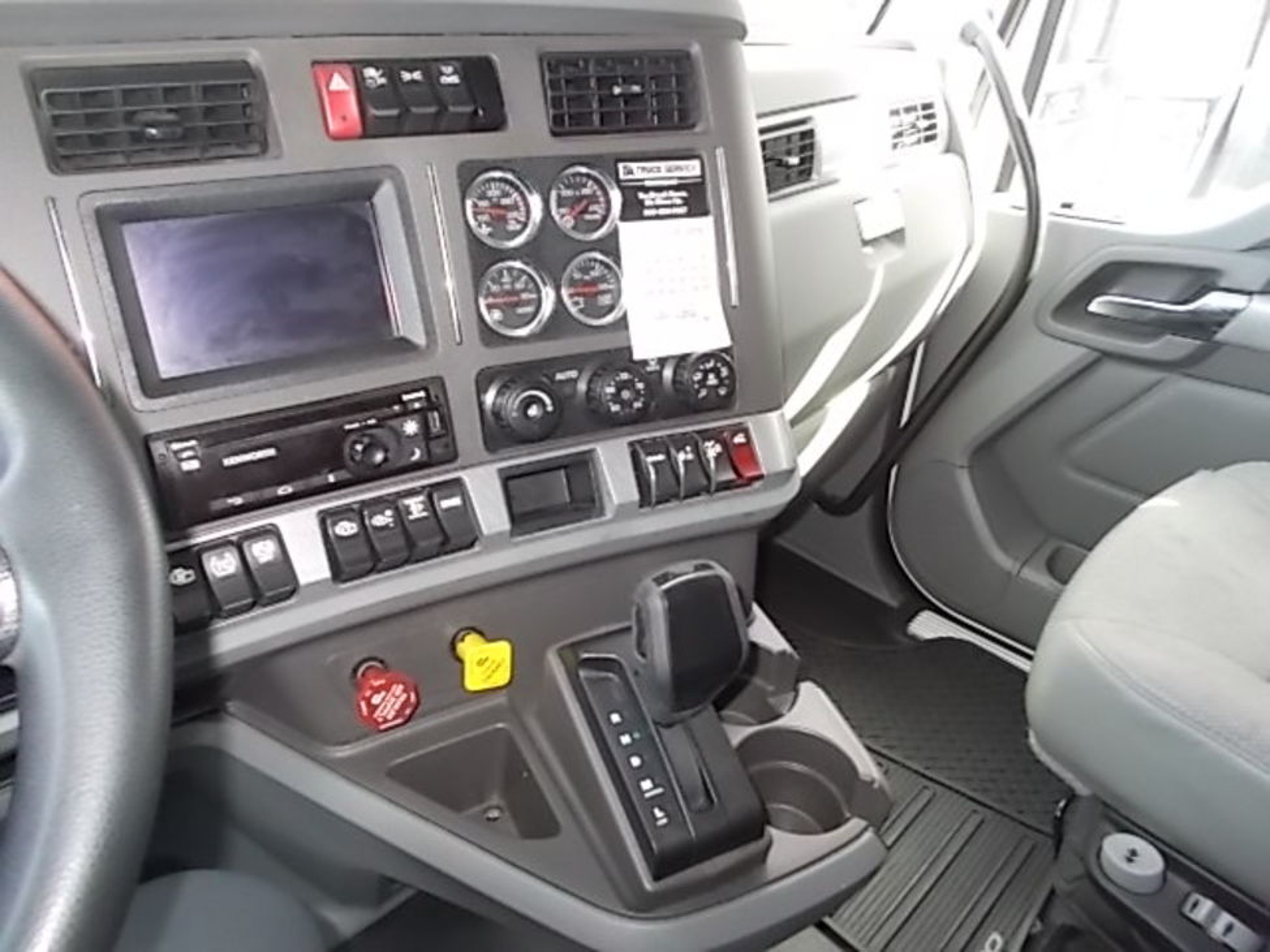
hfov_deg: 67.3
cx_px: 635
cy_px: 476
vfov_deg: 53.1
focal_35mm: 26
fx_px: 954
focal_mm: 4.6
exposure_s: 1/25
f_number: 3.2
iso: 200
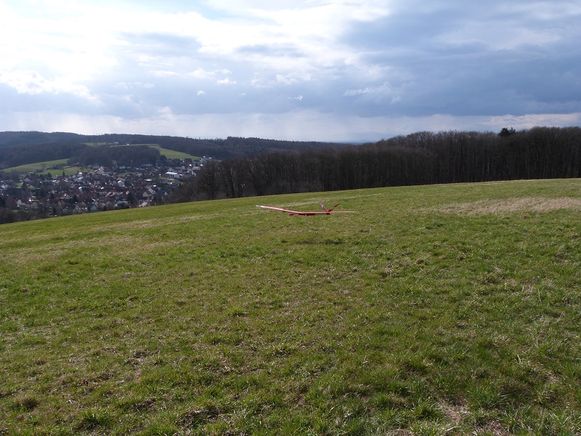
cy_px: 218
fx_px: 621
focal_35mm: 37
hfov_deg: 50.1
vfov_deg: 38.7
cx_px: 290
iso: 100
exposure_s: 1/640
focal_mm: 6.5
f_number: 5.6
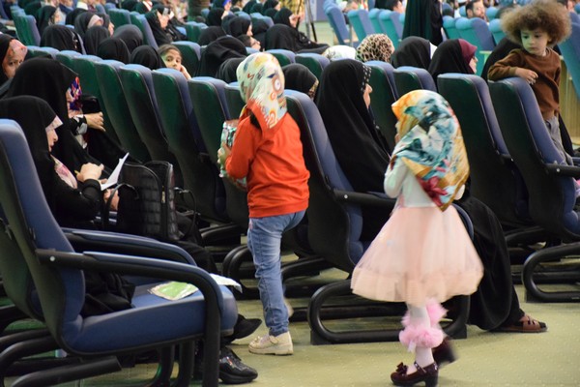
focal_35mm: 135
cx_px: 290
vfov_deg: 10.2
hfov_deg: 15.2
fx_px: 2175
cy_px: 194
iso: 6400
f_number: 5.3
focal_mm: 90
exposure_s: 1/60
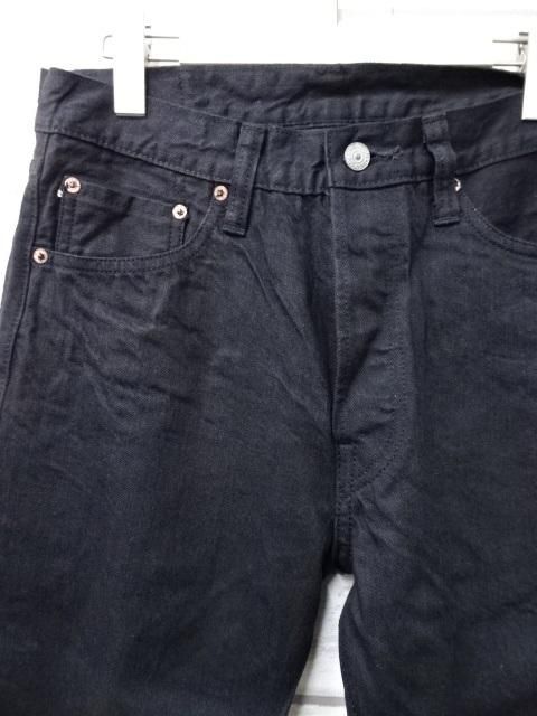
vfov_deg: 71.6
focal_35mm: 24
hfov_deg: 56.8
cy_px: 358
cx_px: 268
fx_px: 496
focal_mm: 4.1
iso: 1000
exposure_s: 1/30
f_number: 3.5
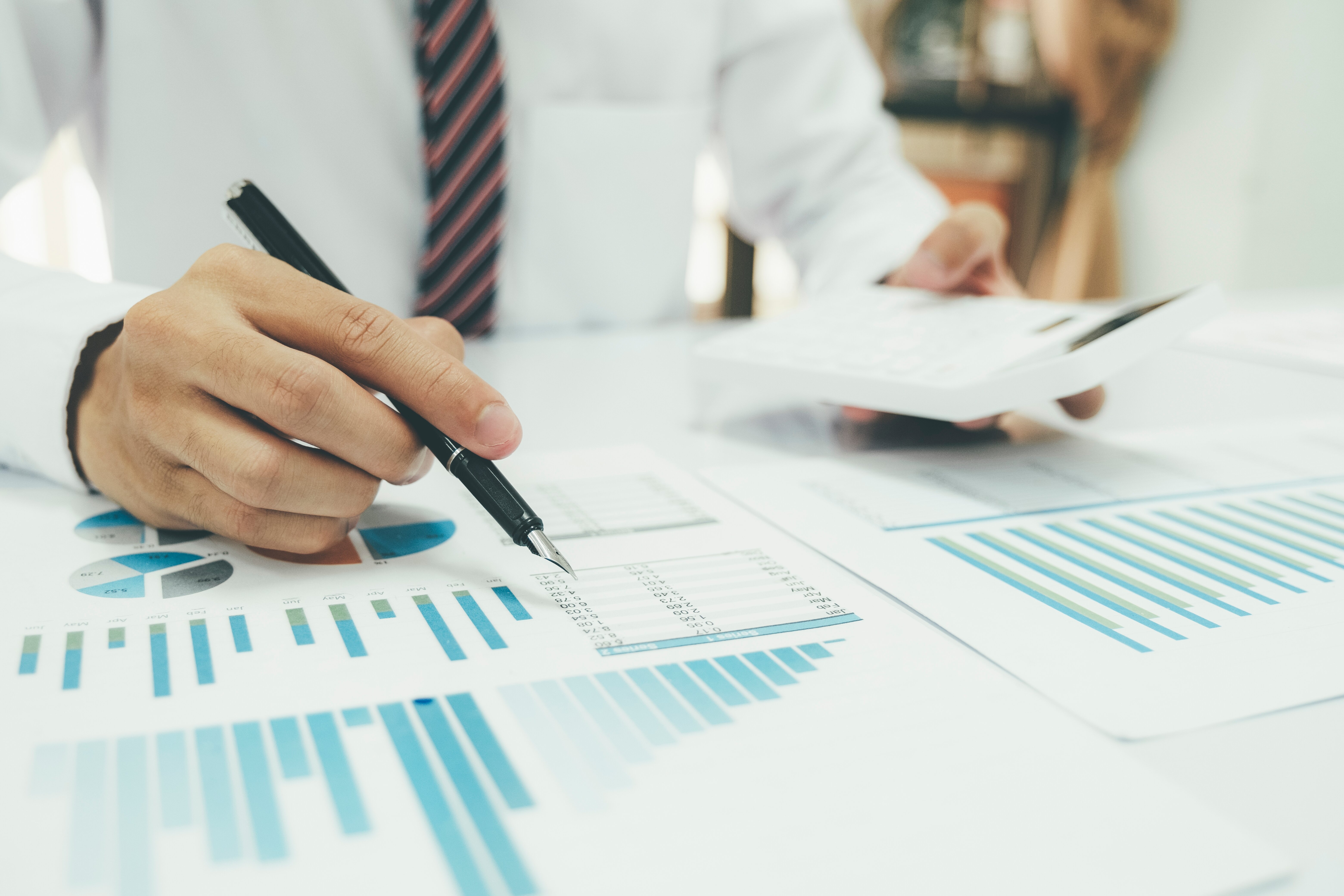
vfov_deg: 38.9
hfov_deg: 55.8
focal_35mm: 34
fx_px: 1269
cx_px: 672
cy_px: 448
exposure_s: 1/60
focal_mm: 22.7
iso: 640
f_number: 2.8
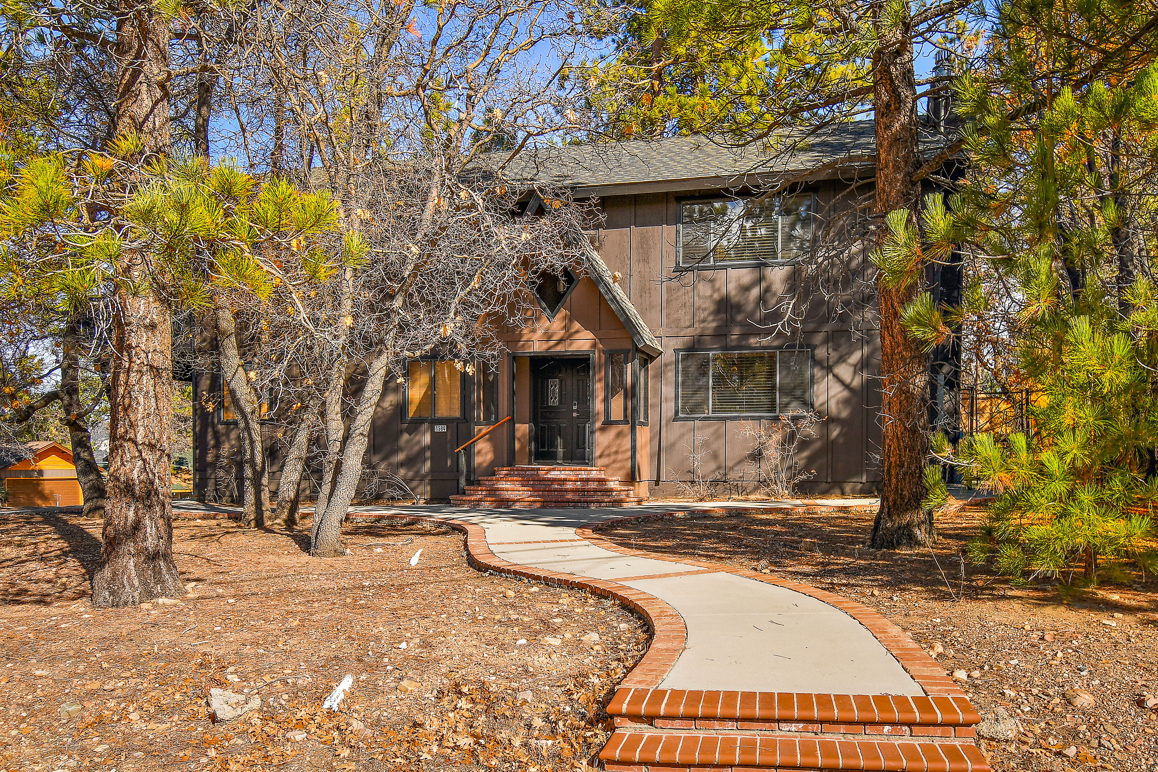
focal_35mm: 27
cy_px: 386
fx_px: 868
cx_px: 579
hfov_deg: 67.4
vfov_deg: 47.9
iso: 100
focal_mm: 18
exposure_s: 1/100
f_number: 5.6
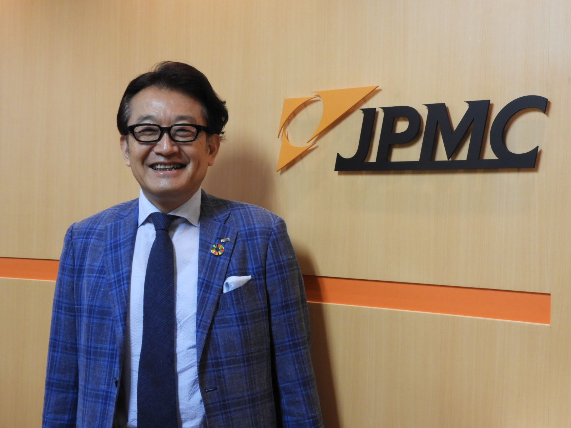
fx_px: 825
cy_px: 214
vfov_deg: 29.1
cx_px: 286
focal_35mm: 50
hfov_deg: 38.2
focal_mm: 9
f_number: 4
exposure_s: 1/30
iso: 400
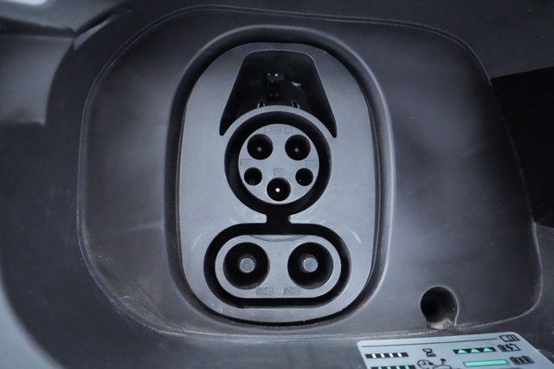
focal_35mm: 26
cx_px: 277
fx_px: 400
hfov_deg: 69.4
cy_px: 184
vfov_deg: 49.5
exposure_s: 1/125
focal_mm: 26
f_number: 4.5
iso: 32000
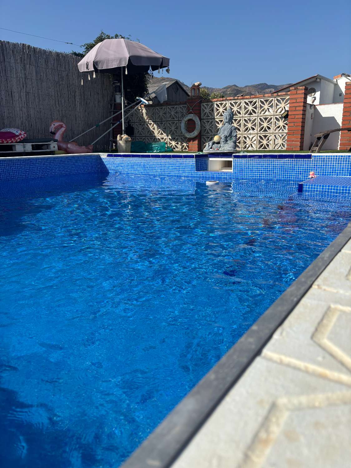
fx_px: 352
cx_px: 176
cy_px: 234
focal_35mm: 26
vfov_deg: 67.3
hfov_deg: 53.1
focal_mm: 5.96
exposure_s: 1/5076
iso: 50
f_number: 1.6
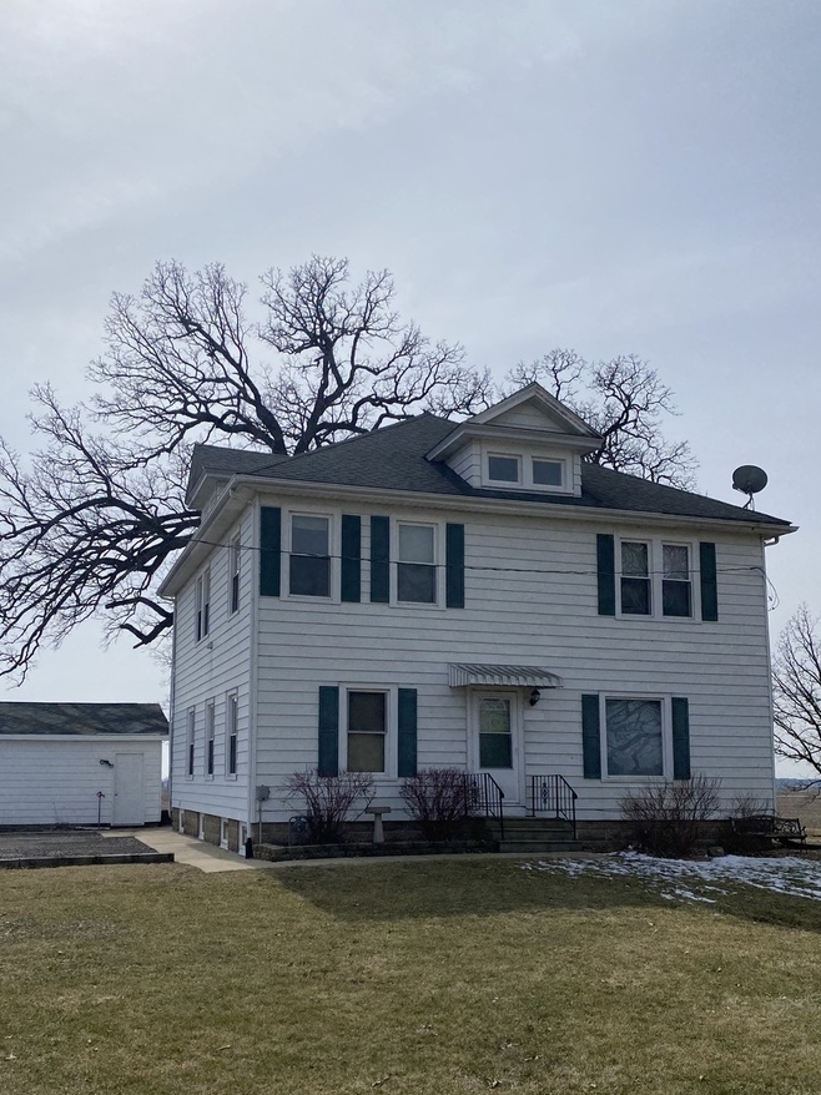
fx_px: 1012
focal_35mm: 32
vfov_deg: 56.3
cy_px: 665
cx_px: 351
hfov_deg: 44.0
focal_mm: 4.25
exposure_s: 1/9615
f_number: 1.8
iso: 32
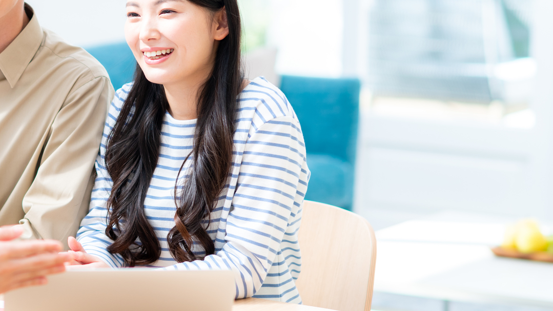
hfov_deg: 12.9
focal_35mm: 165
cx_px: 45
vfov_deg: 7.4
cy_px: 102
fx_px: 2420
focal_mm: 85
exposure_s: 1/320
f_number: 2.8
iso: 200
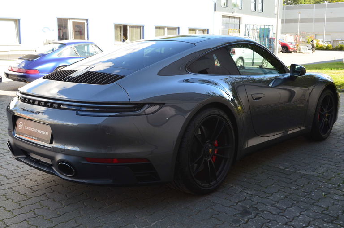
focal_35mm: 39
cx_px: 172
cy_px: 114
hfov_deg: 49.7
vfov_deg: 34.0
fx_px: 372
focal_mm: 26
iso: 400
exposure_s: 1/60
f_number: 10
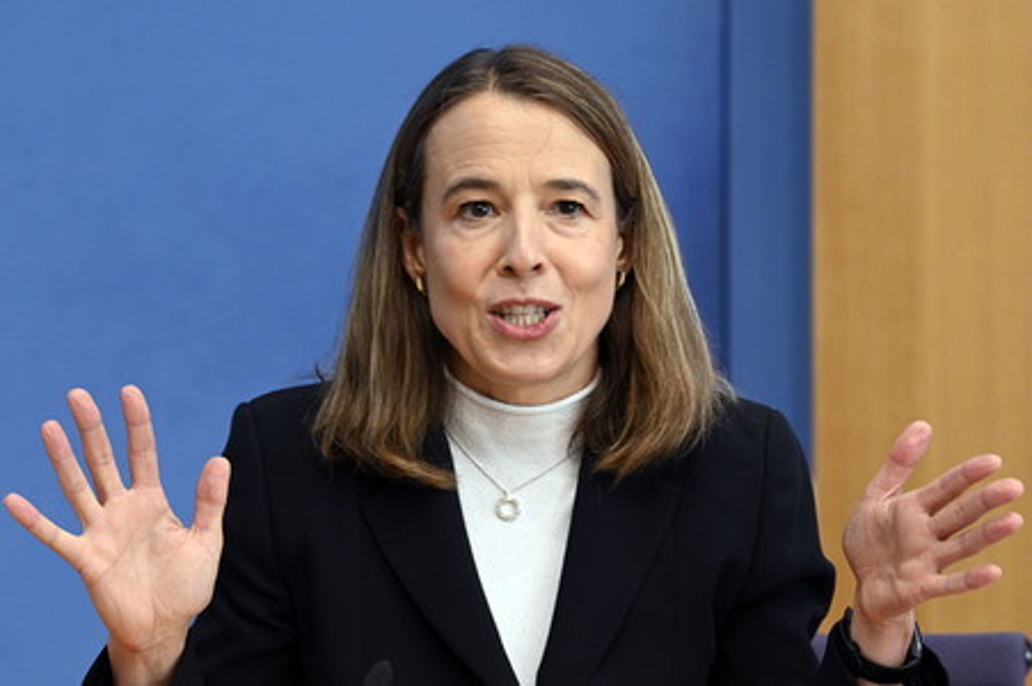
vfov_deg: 10.5
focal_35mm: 130
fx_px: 3724
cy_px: 343
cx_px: 516
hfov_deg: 15.8
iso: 3200
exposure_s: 1/400
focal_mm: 130
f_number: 5.6
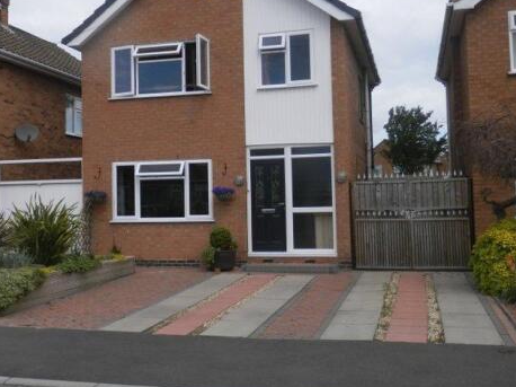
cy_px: 159
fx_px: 626
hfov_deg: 44.7
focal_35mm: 42
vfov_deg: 34.2
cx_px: 216
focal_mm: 6
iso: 80
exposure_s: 1/1000
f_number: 3.4
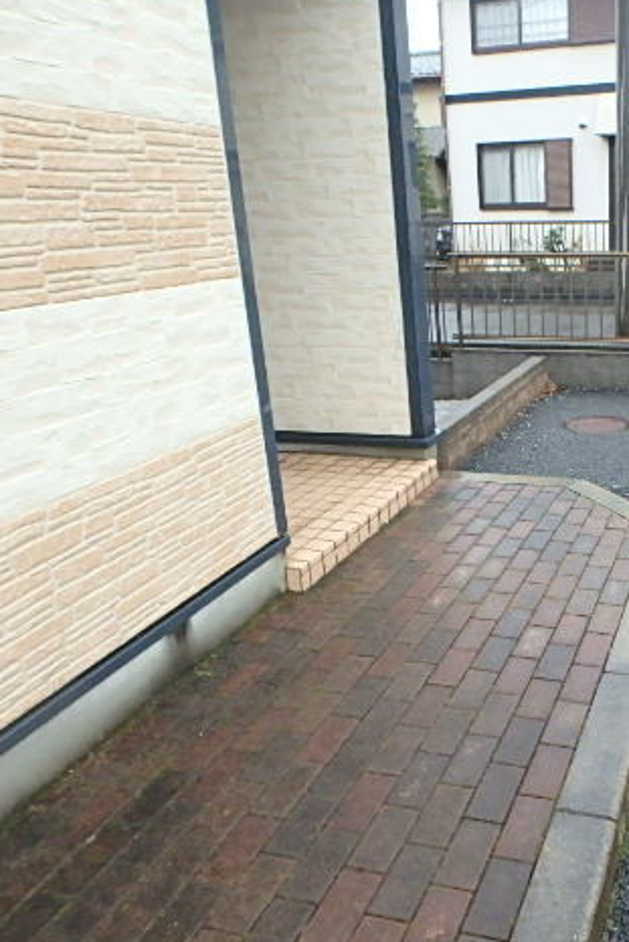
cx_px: 566
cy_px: 477
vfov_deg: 61.9
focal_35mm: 30
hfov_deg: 40.3
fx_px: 786
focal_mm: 3.7
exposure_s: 1/125
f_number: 3.5
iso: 800
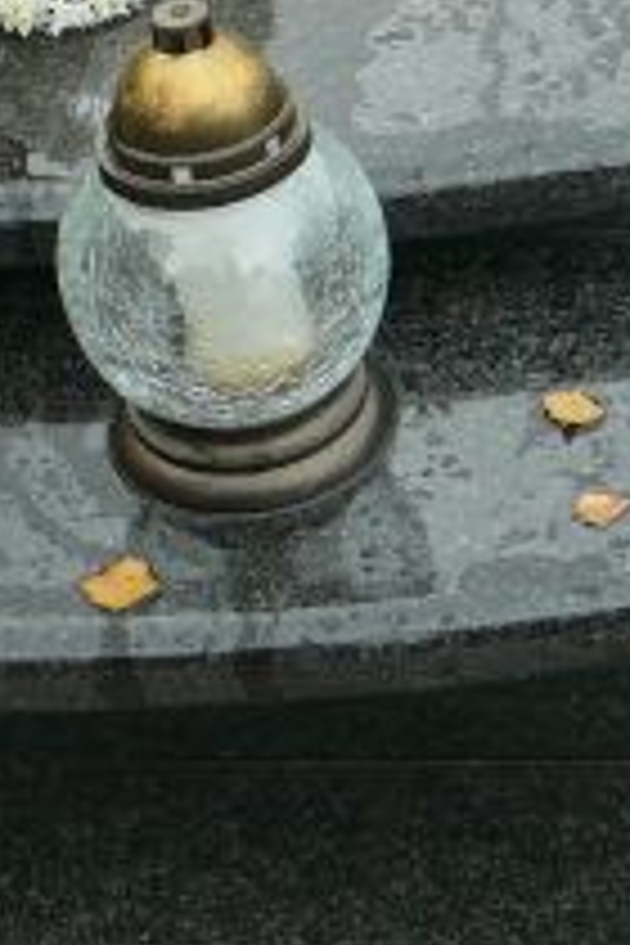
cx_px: 68
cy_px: -256
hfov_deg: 12.3
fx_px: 2914
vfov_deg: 17.4
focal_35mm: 111
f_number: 2.8
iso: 80
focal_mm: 5.2
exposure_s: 1/250
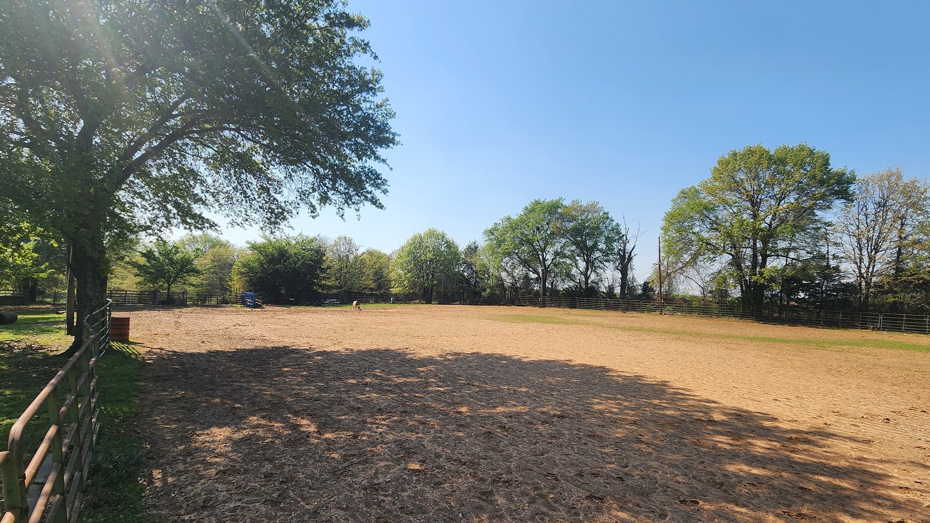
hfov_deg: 102.9
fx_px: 370
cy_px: 290
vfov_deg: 70.3
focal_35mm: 15
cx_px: 485
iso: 50
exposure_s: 1/1418
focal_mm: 2.2
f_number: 2.2
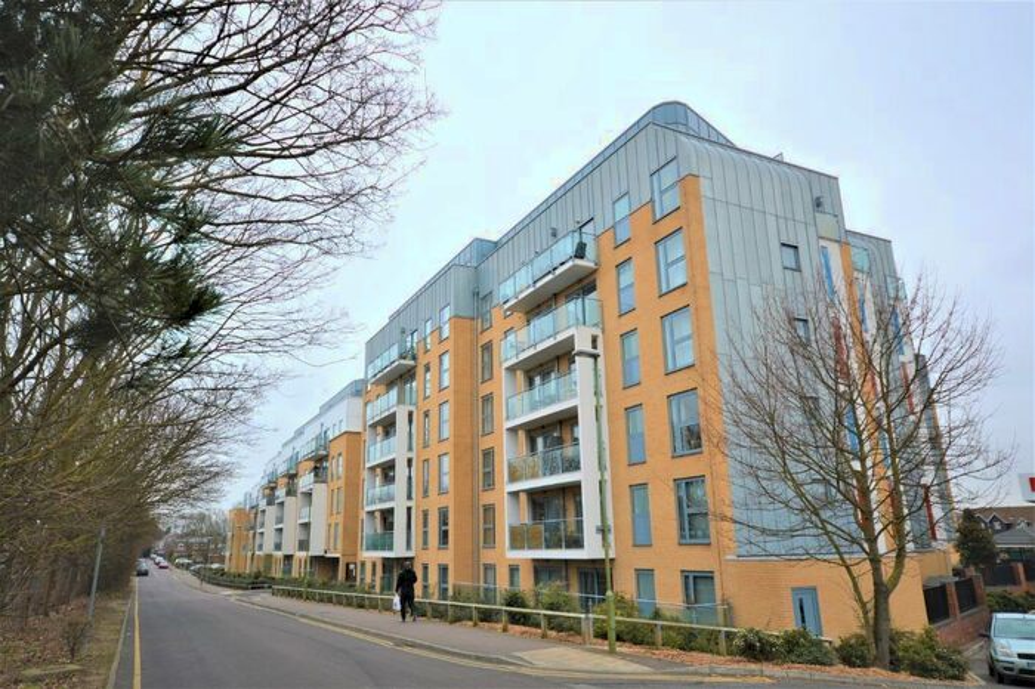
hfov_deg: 73.8
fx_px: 690
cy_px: 344
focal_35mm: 24
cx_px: 518
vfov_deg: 53.1
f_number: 5.6
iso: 160
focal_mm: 16
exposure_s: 1/125
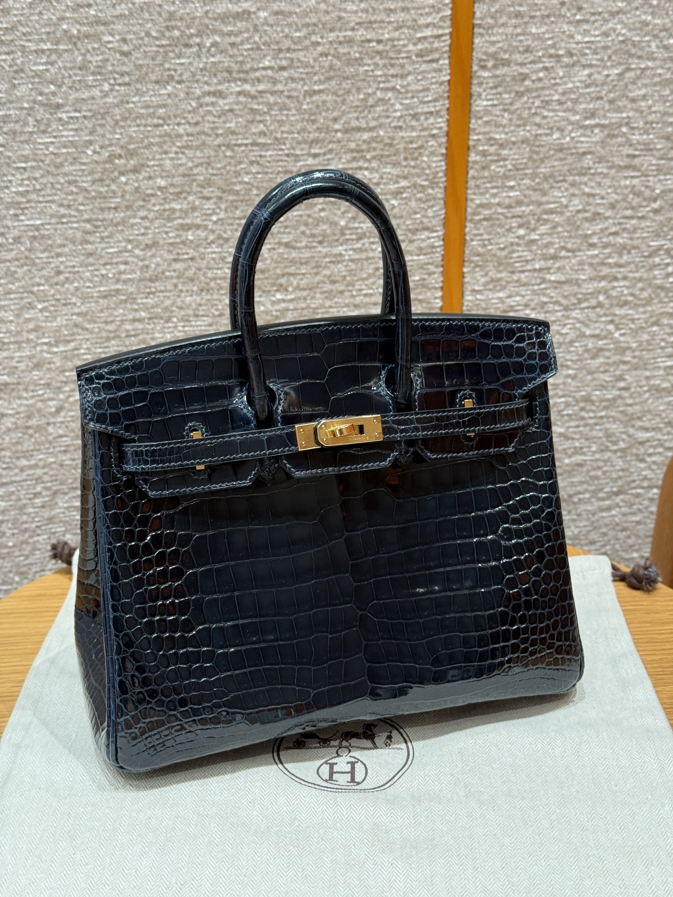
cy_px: 448
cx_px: 336
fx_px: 1244
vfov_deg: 39.7
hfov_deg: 30.3
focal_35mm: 48
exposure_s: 1/60
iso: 100
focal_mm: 6.76
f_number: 1.78
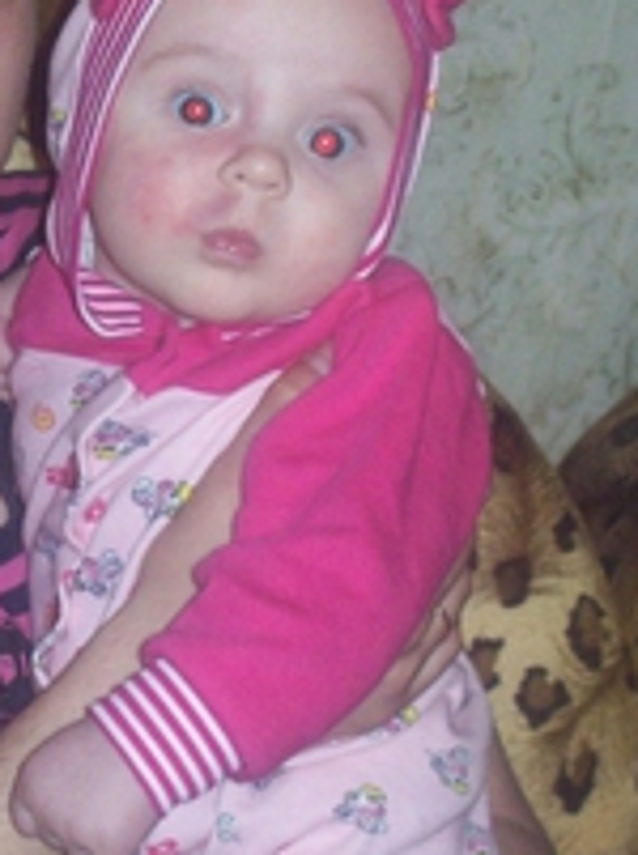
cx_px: 32
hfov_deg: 9.4
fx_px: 3871
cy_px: 532
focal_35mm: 157
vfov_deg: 12.6
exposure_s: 1/97.2
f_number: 3.8
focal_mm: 11.6
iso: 200
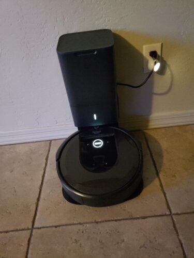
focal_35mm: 26
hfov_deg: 53.1
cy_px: 129
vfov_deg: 67.3
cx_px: 97
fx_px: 194
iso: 1360
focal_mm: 4.3
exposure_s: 1/24
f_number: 1.5
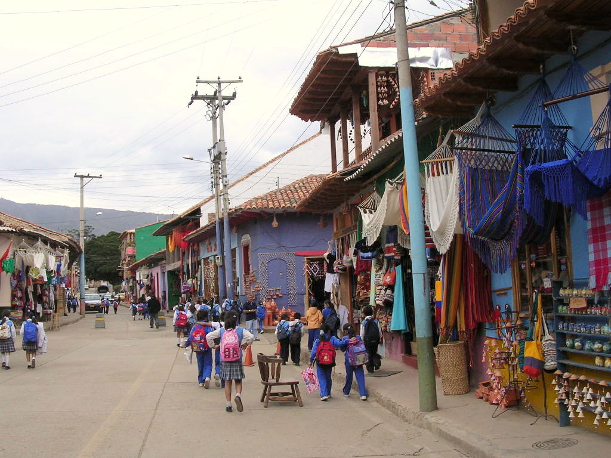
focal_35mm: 38
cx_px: 306
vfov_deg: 37.7
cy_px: 229
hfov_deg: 49.0
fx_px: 671
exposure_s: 1/173
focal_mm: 5.8
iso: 100
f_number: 5.6
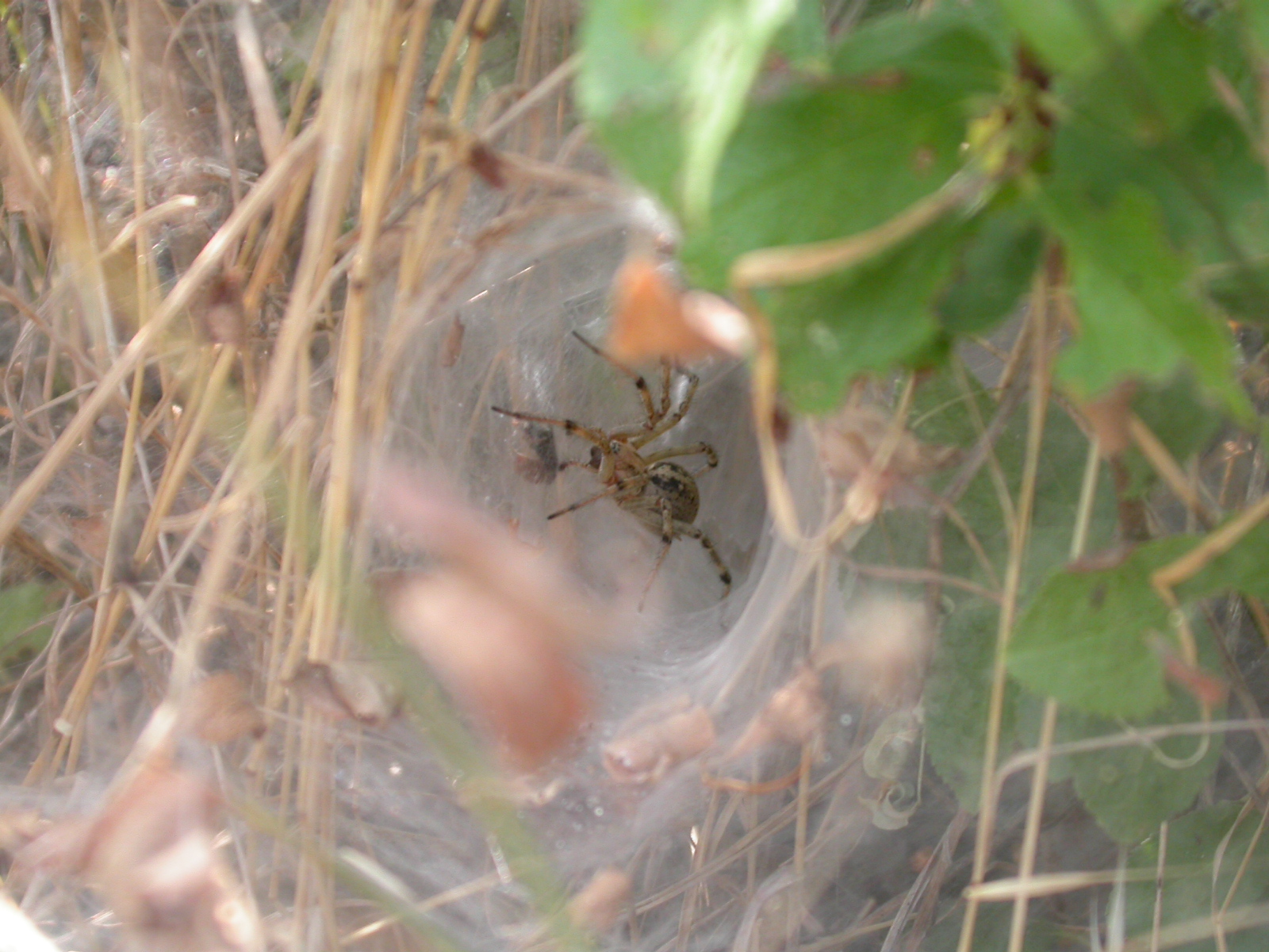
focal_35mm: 117
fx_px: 4289
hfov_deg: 16.8
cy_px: 476
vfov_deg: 12.7
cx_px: 634
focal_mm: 24.2
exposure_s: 1/68.7
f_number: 4.3
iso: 100
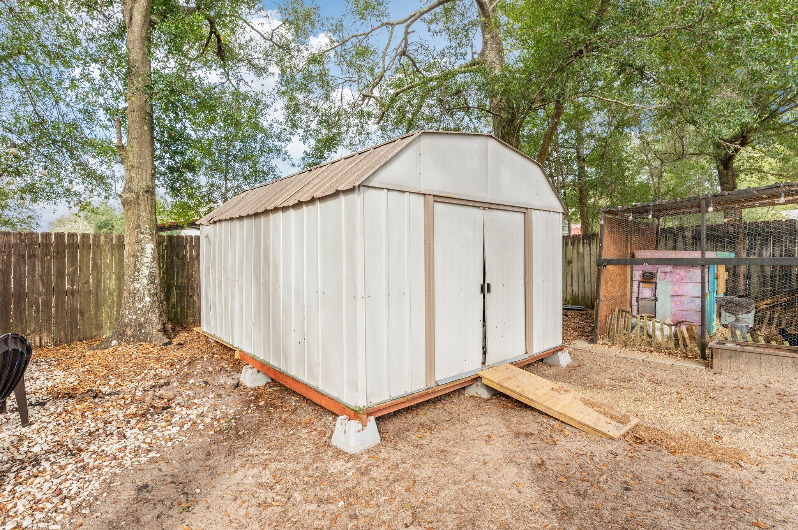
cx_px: 399
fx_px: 377
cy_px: 265
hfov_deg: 93.3
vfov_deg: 70.3
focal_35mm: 17
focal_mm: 17
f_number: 9
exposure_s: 1/250
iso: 250
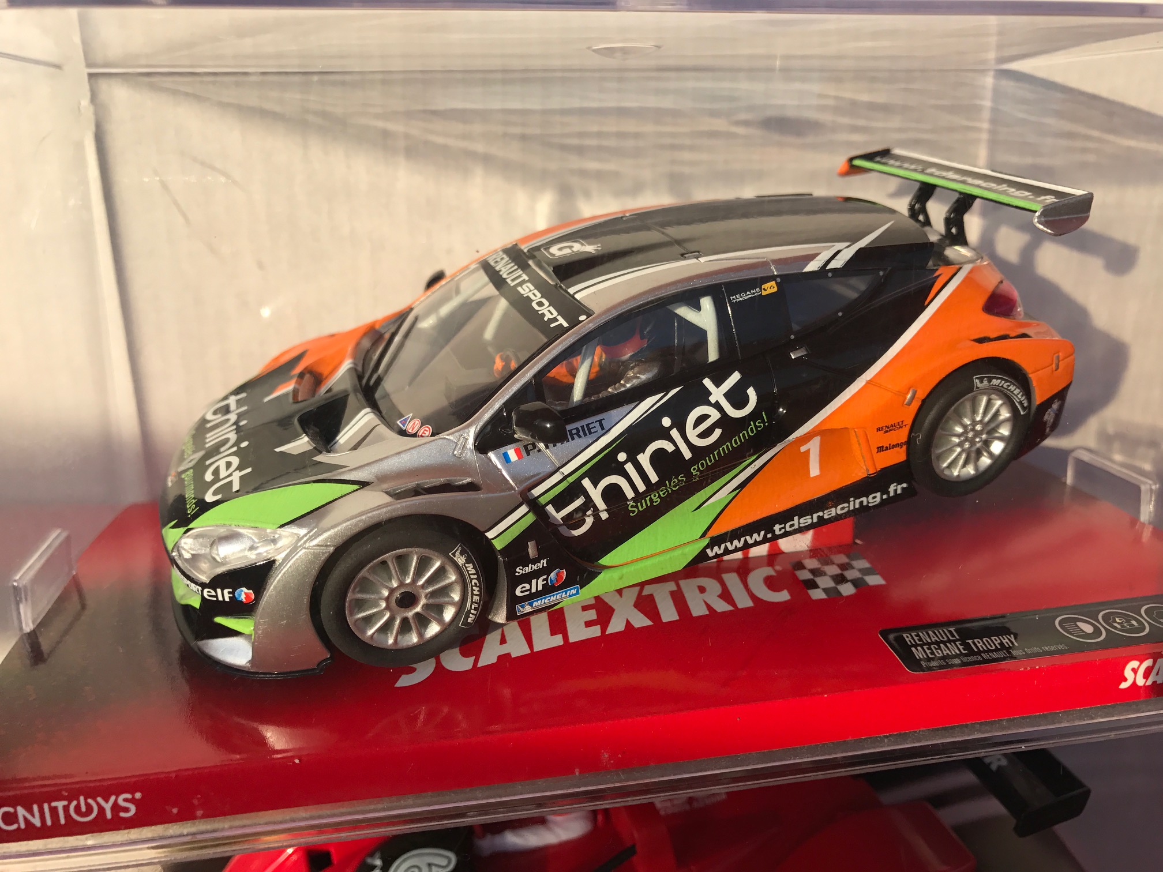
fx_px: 941
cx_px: 582
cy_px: 436
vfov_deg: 49.7
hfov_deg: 63.4
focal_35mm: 28
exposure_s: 1/1088
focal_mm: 3.99
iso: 20
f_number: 1.8
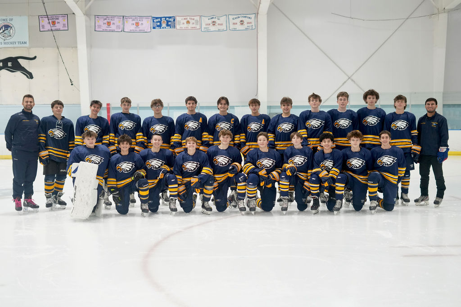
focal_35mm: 50
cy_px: 154
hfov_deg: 39.6
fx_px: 640
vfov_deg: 27.0
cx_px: 230
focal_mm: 50
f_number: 2.5
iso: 1000
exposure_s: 1/250
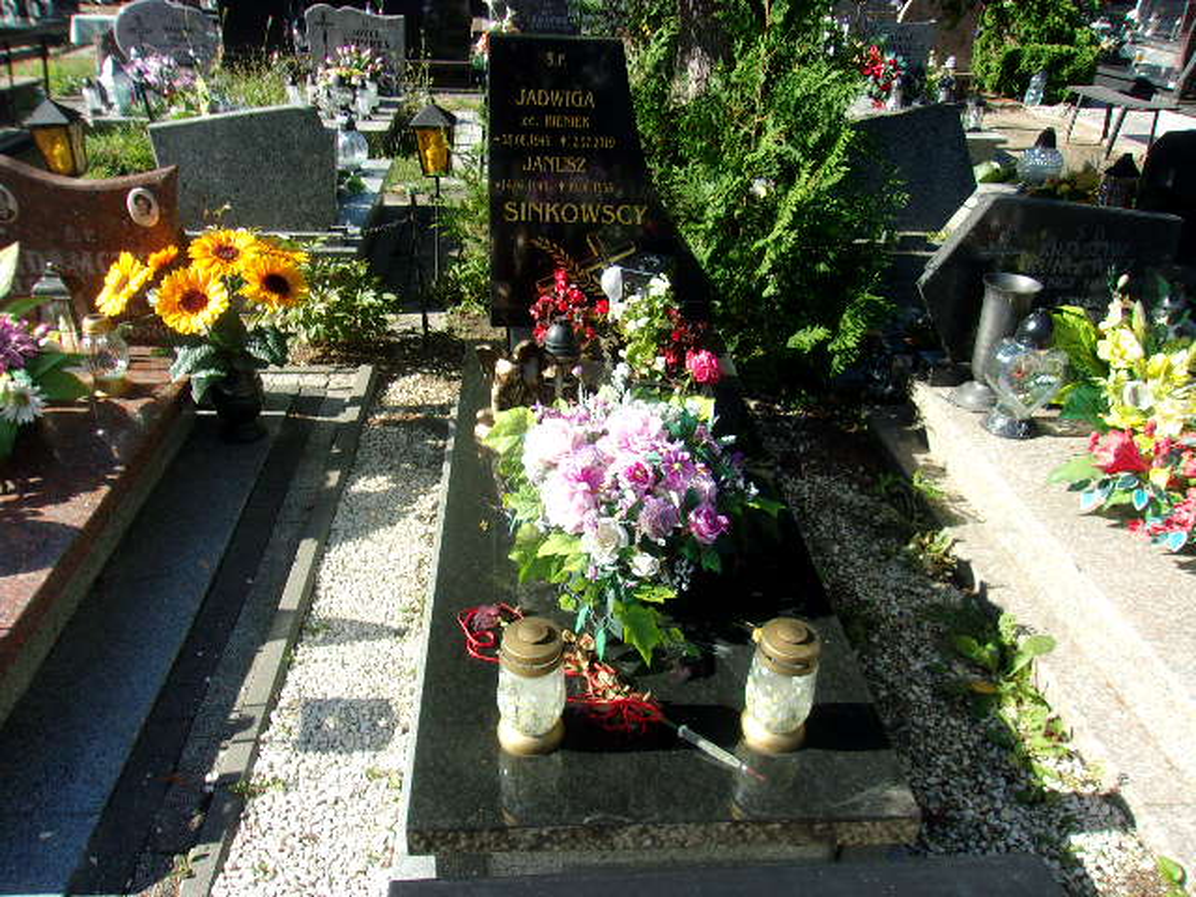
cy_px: 448
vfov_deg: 51.4
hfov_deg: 65.3
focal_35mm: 27
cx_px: 598
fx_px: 933
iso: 80
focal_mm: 4.9
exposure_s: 1/42
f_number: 10.4
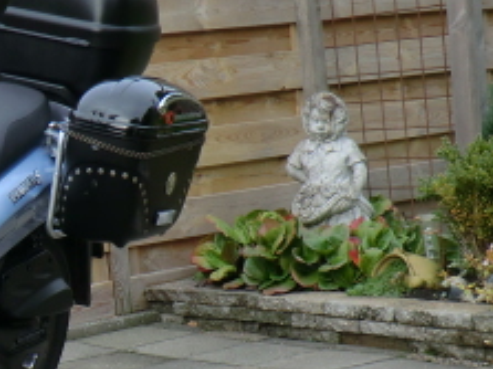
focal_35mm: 115
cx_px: -35
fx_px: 1637
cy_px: 250
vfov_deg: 12.8
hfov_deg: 16.7
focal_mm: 7.1
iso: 64
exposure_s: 1/100
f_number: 3.8
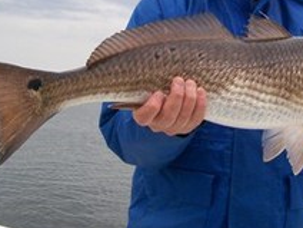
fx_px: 595
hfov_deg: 28.2
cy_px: 46
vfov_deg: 21.4
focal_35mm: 68
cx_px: 222
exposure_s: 1/449
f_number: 2.7
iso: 80
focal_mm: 6
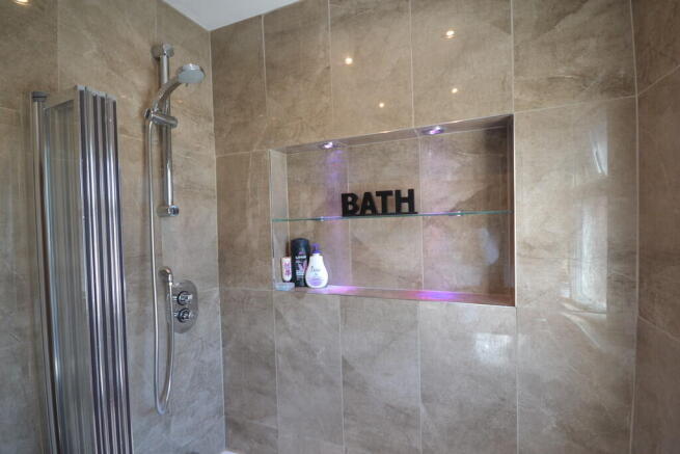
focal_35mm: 15
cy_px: 227
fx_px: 283
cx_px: 340
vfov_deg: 77.4
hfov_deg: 100.4
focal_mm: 10
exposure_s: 1/60
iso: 450
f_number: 4
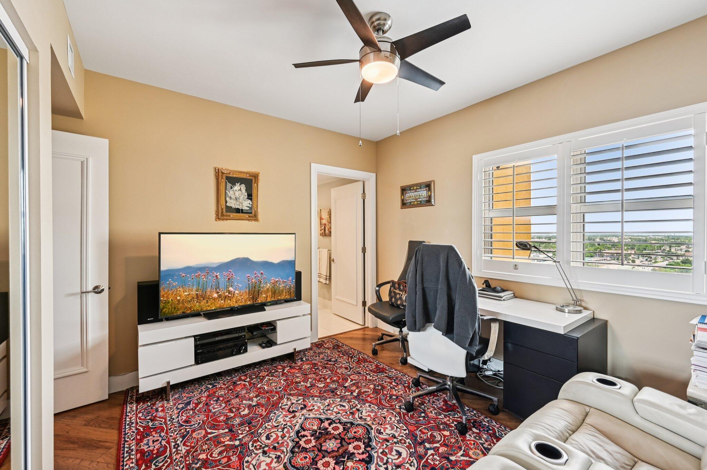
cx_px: 354
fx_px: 275
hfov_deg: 104.3
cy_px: 235
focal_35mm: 14
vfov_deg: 81.1
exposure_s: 1/25
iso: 400
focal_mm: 14
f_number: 8
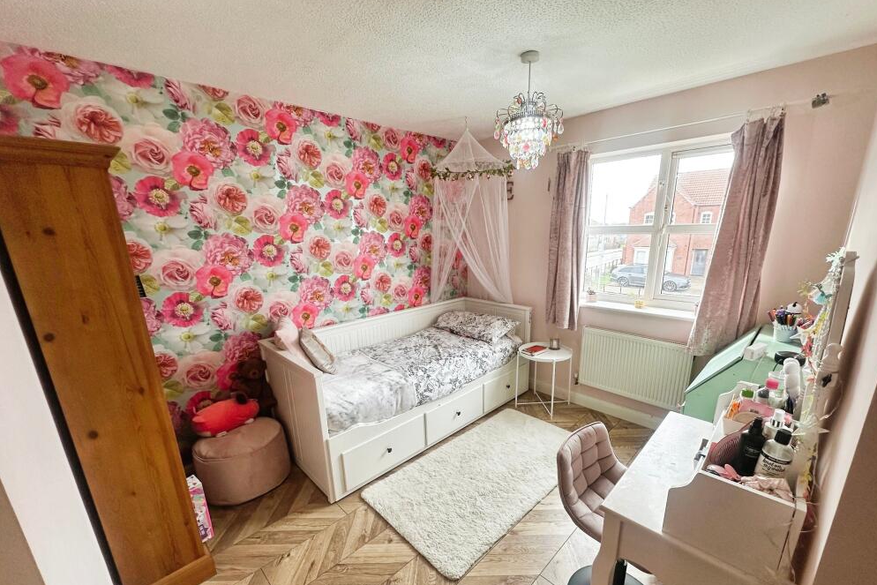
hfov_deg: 100.4
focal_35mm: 15
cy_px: 329
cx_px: 451
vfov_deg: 77.0
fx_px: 365
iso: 125
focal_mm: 2.22
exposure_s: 1/99
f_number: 2.2
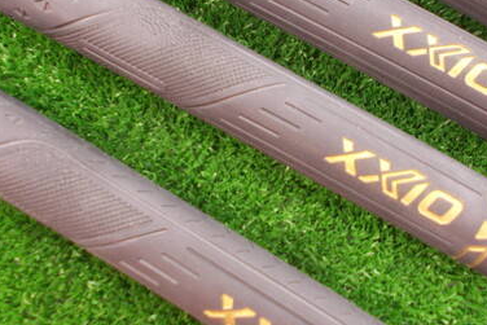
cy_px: 97
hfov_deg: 42.7
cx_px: 264
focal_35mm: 46
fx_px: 622
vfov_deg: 29.0
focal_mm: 4.6
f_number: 3.2
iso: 200
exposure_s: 1/6
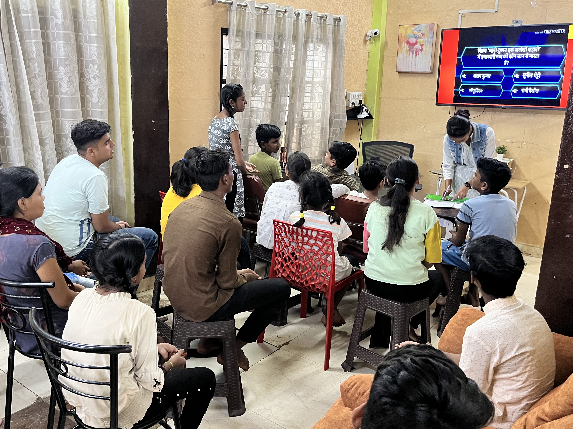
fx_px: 530
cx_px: 257
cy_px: 203
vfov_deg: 44.1
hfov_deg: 56.7
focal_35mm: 32
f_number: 1.6
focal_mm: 5.1
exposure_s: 1/50
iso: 400
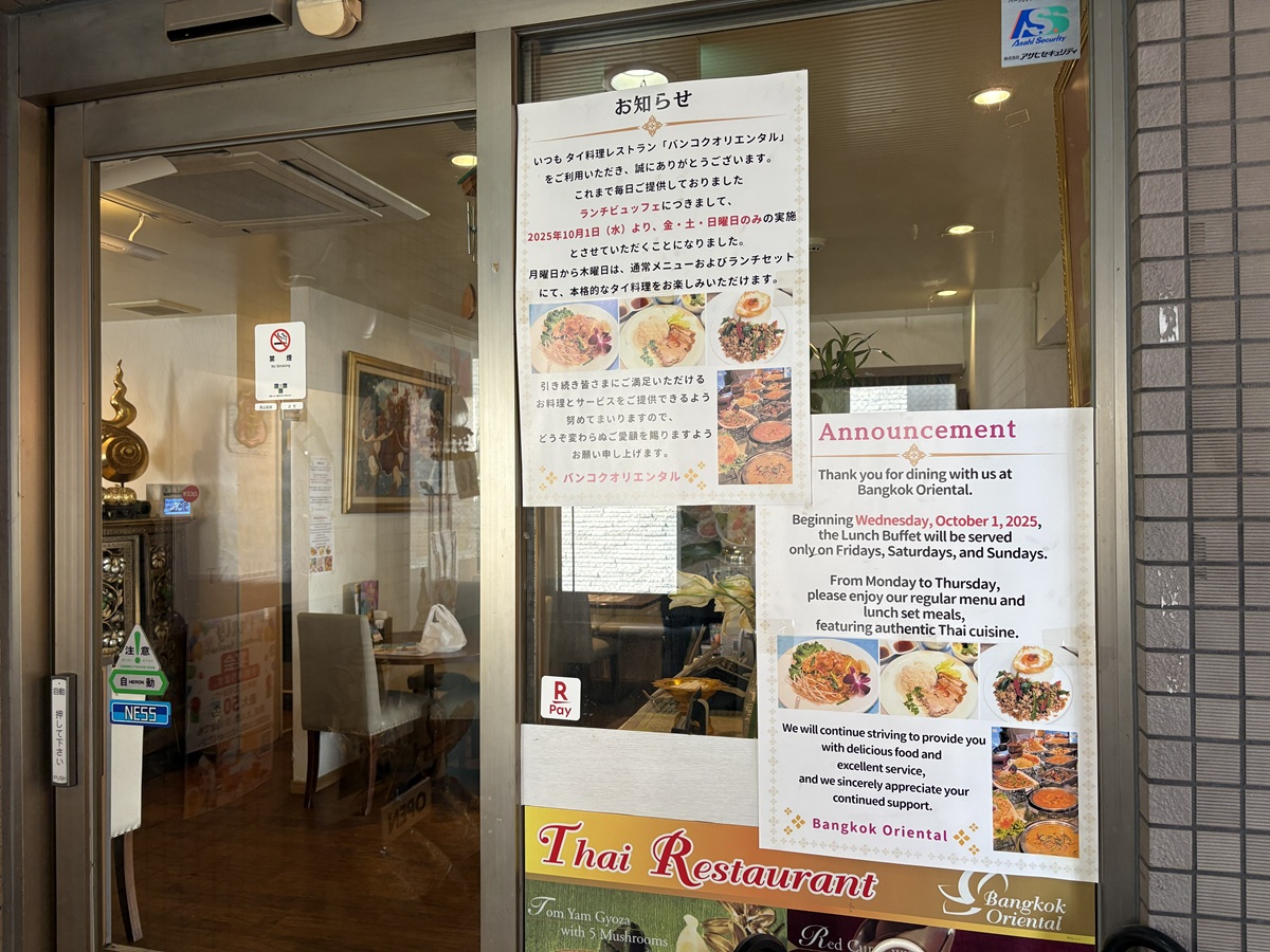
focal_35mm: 26
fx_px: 954
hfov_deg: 67.3
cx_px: 635
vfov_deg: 53.1
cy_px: 476
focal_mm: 5.96
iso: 125
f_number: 1.6
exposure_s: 1/100
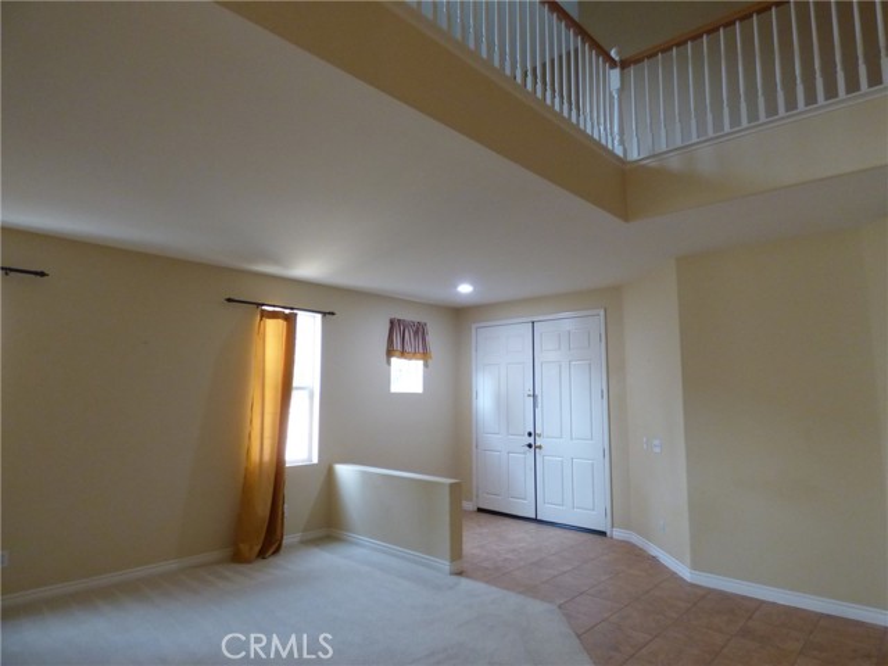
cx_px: 444
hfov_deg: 81.7
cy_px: 333
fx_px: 513
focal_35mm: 20
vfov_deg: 66.0
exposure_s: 1/40
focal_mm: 3.58
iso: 400
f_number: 2.8
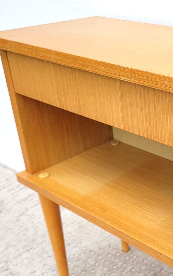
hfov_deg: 22.8
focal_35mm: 54
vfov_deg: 37.5
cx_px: 183
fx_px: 407
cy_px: 148
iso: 40
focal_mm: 5.4
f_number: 1.8
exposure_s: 1/1780
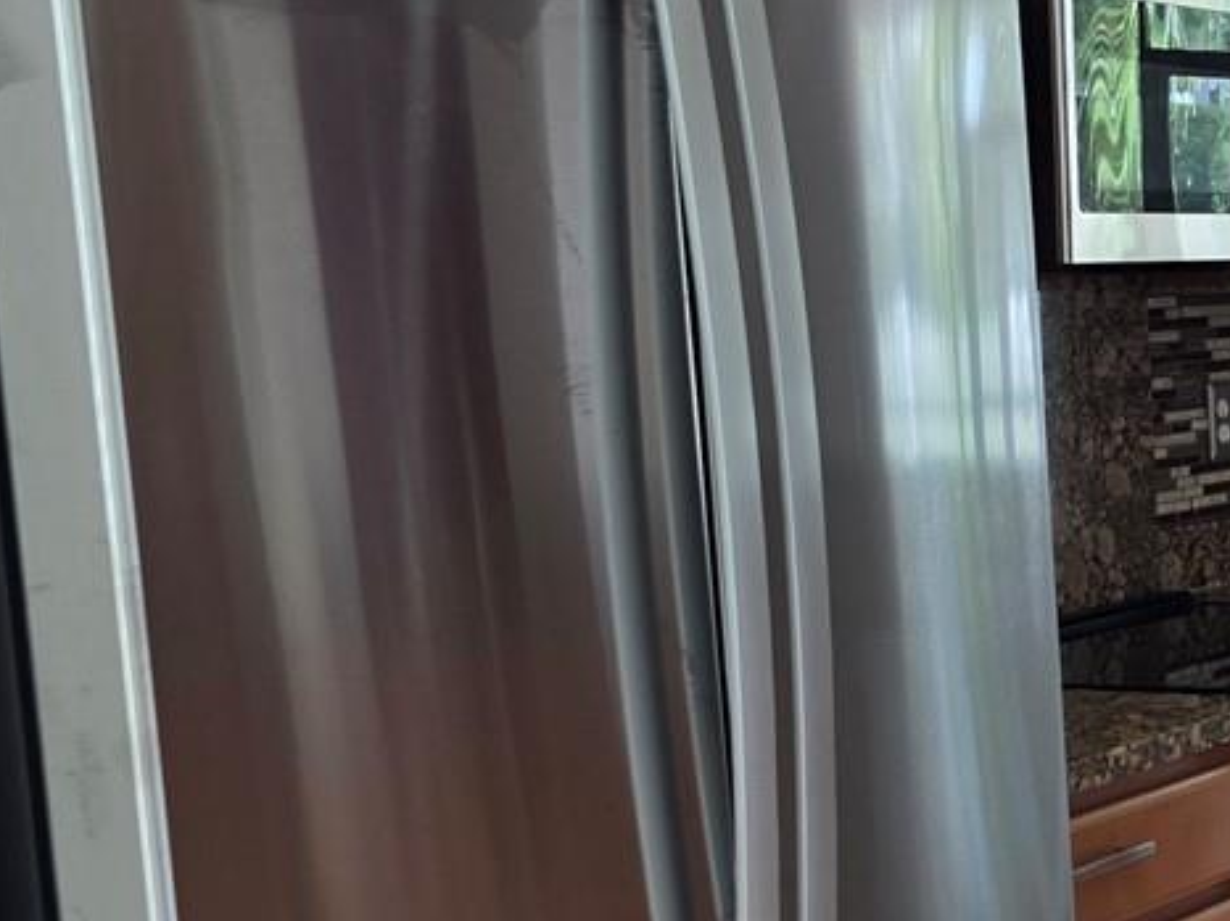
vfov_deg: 18.6
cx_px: 2056
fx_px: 2806
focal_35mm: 79
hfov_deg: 19.8
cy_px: 607
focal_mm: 6.3
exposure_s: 1/120
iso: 64
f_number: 1.7
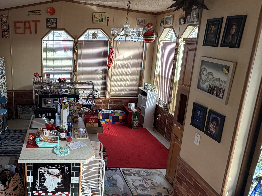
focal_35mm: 29
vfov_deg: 48.2
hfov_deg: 57.2
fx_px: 219
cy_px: 92
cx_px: 53
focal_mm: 2.22
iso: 200
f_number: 2.2
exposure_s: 1/120
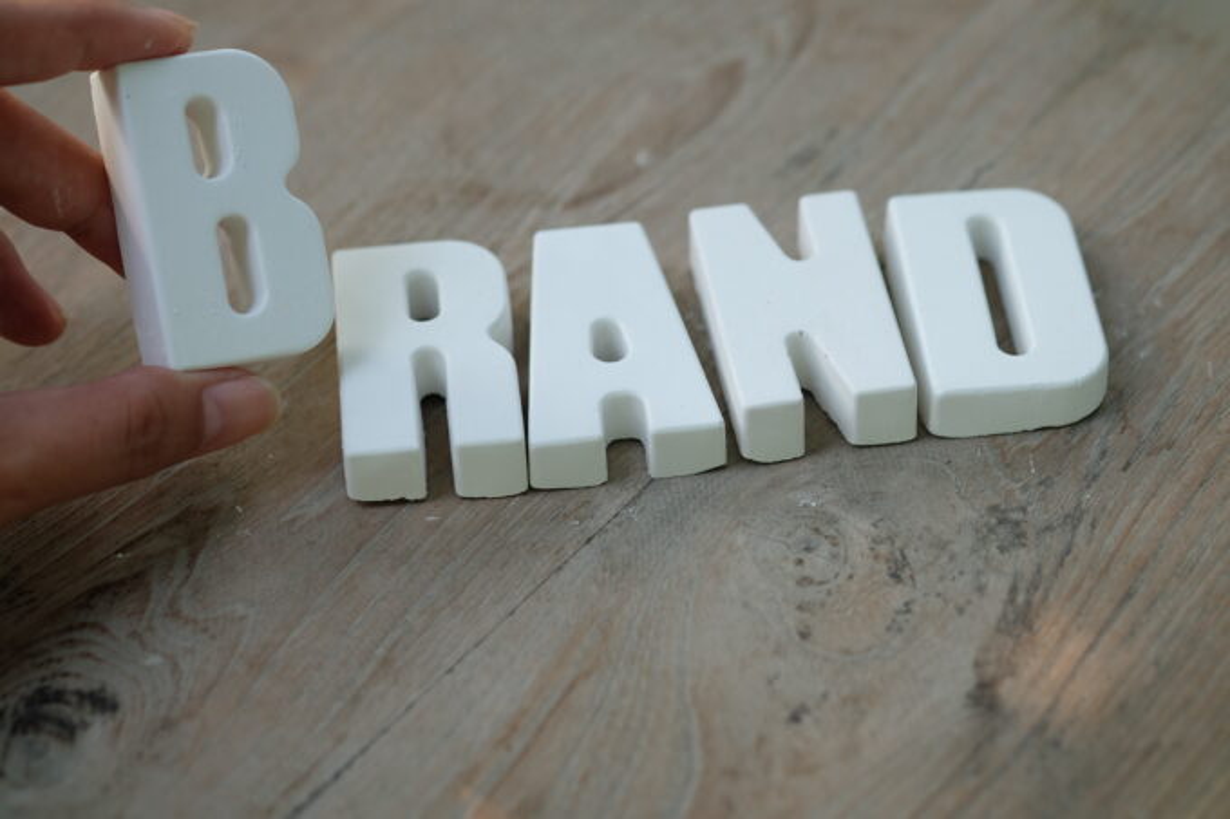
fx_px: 3074
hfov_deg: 22.6
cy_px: 410
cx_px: 615
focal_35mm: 90
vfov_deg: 15.2
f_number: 3.2
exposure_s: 1/210
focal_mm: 60
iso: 320
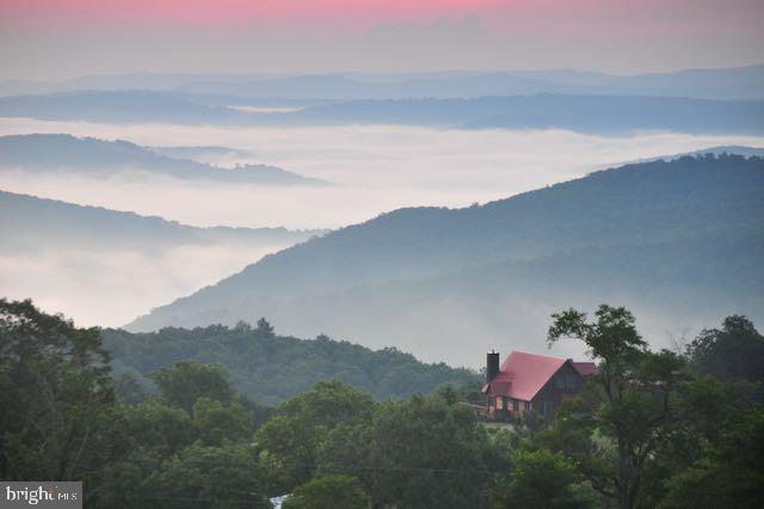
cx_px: 382
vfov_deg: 7.0
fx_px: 4136
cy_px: 254
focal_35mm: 195
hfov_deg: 10.6
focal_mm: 130
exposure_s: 1/4
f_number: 5.6
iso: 200
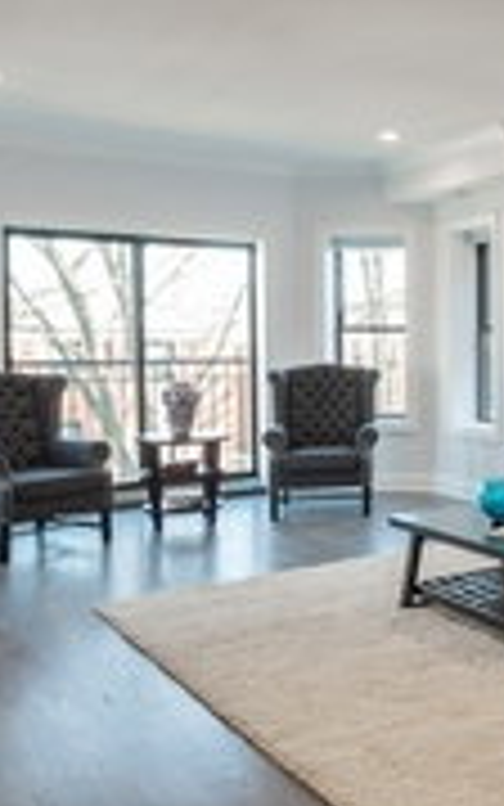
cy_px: 317
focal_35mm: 41
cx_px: 644
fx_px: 900
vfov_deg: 47.9
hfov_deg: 26.7
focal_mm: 10
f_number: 11
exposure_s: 1/4
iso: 100
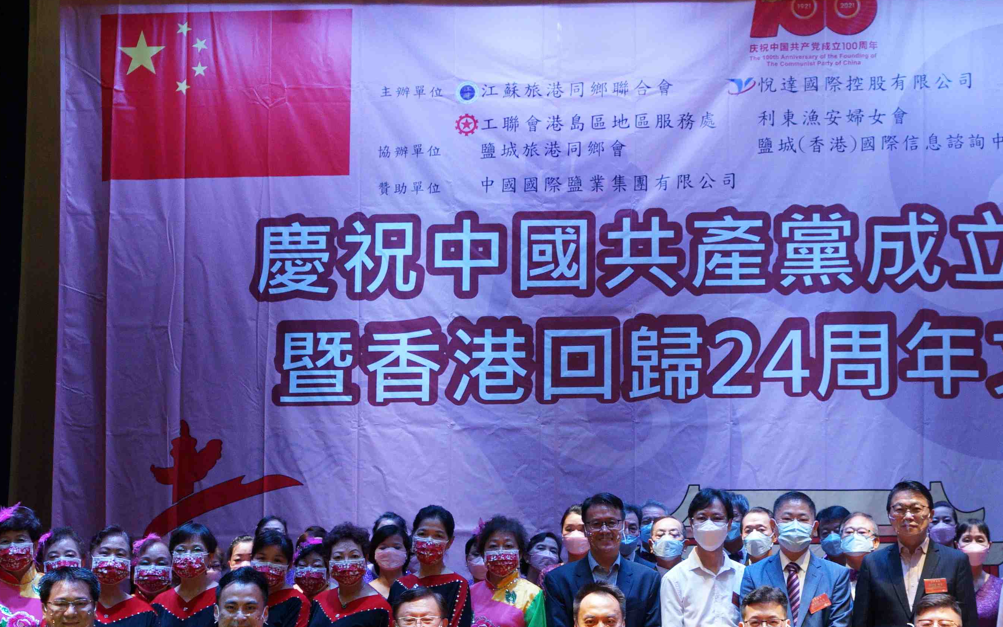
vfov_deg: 19.0
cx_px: 795
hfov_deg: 29.5
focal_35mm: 68
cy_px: 447
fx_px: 1859
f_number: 3.5
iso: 1600
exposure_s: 1/500
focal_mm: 30
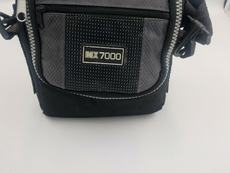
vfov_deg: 40.2
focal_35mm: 35
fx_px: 233
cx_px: 115
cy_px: 59
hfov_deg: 52.6
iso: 100
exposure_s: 1/107
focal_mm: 3.81
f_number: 2.2
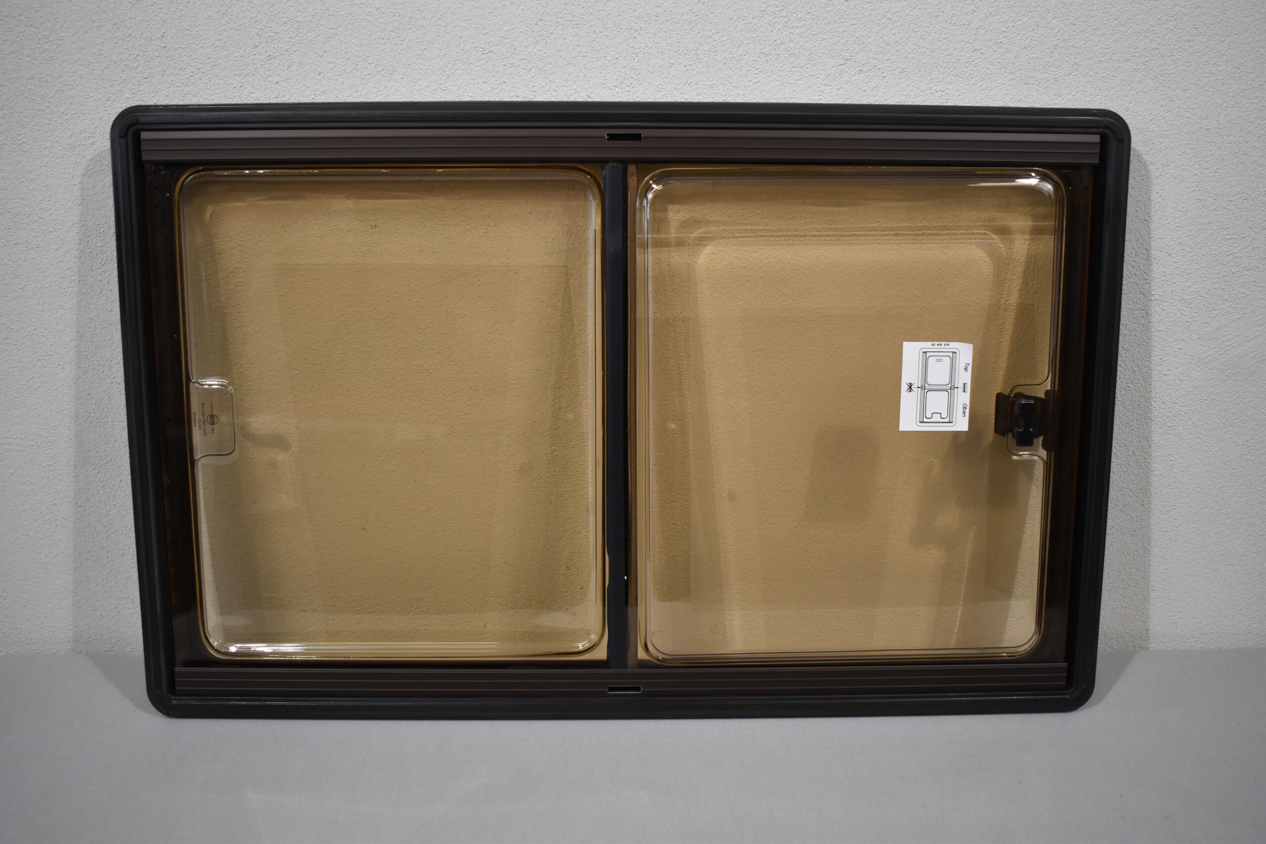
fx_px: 1266
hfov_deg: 53.1
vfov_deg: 36.9
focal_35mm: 36
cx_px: 633
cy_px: 422
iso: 640
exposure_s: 1/250
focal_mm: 24
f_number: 3.8
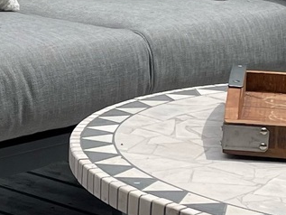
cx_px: 42
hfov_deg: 12.0
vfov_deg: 9.1
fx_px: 1355
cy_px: 132
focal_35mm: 164
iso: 32
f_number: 1.6
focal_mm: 4.2
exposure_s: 1/3040
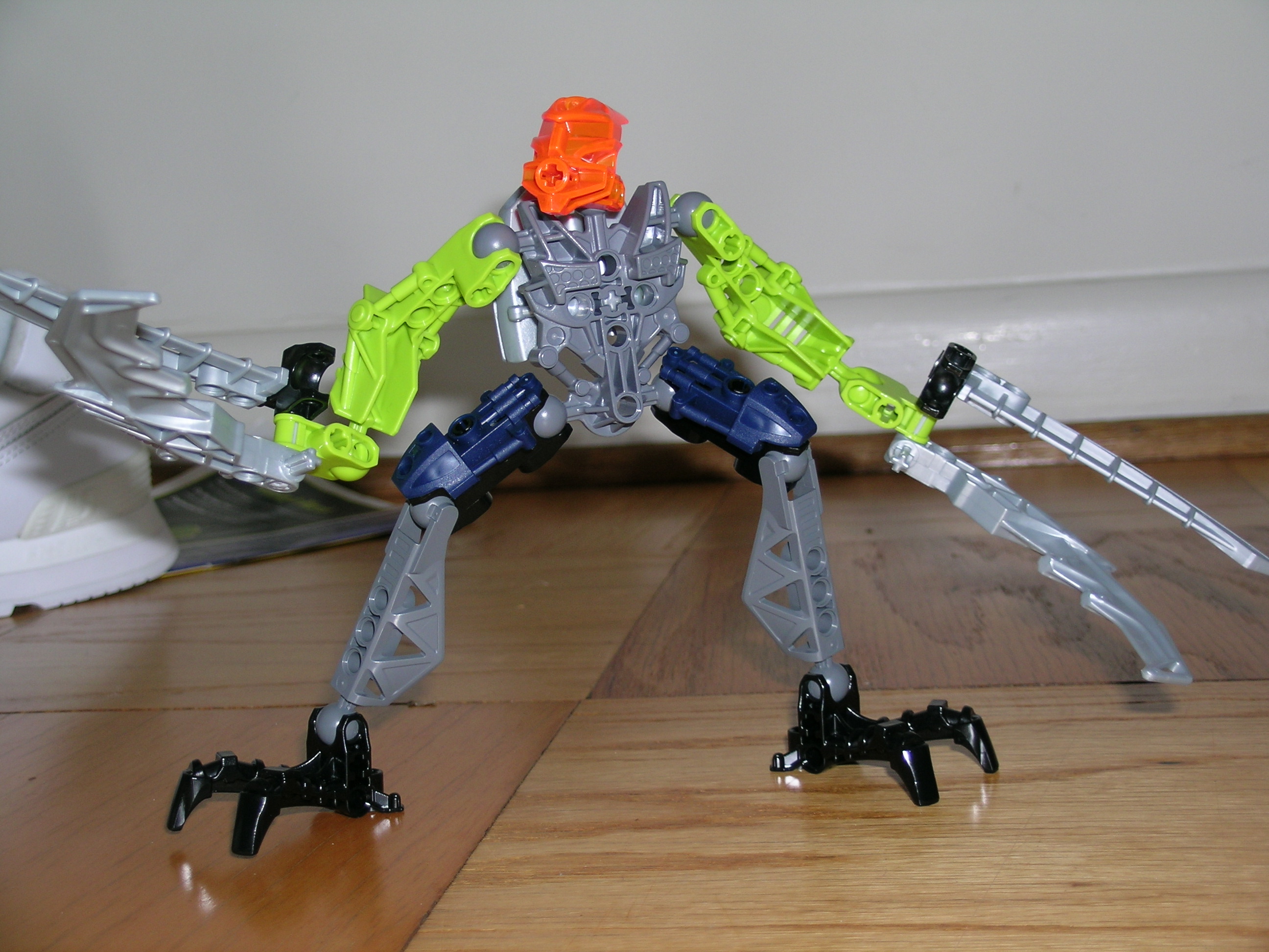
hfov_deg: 36.2
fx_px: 1943
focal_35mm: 53
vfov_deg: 27.5
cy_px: 476
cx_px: 634
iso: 50
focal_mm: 11.1
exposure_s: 1/60.1
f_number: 3.5
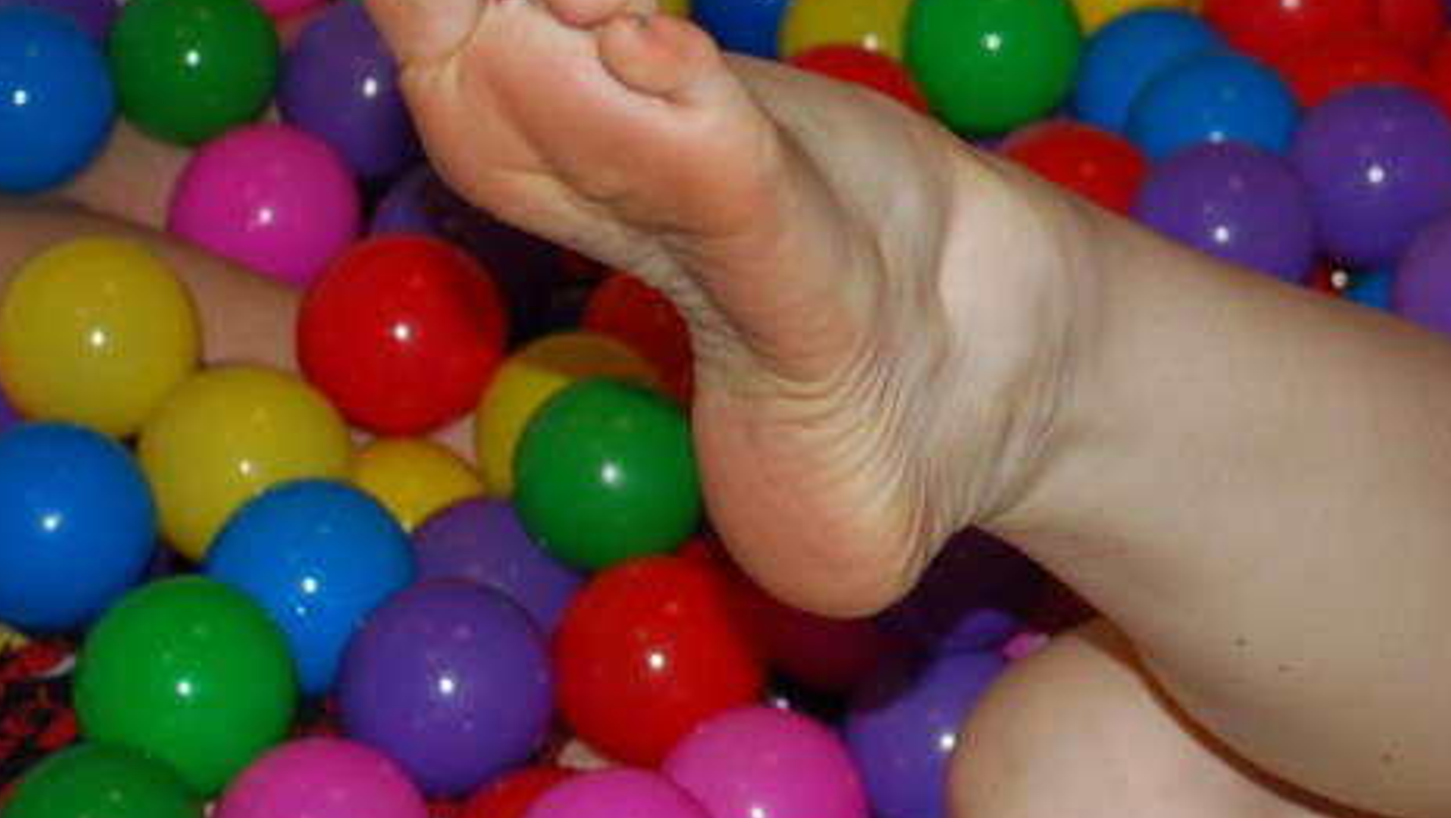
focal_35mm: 136
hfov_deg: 15.5
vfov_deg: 8.9
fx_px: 5247
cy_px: 157
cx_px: 1421
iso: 200
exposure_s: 1/60
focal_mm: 35
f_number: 5.3
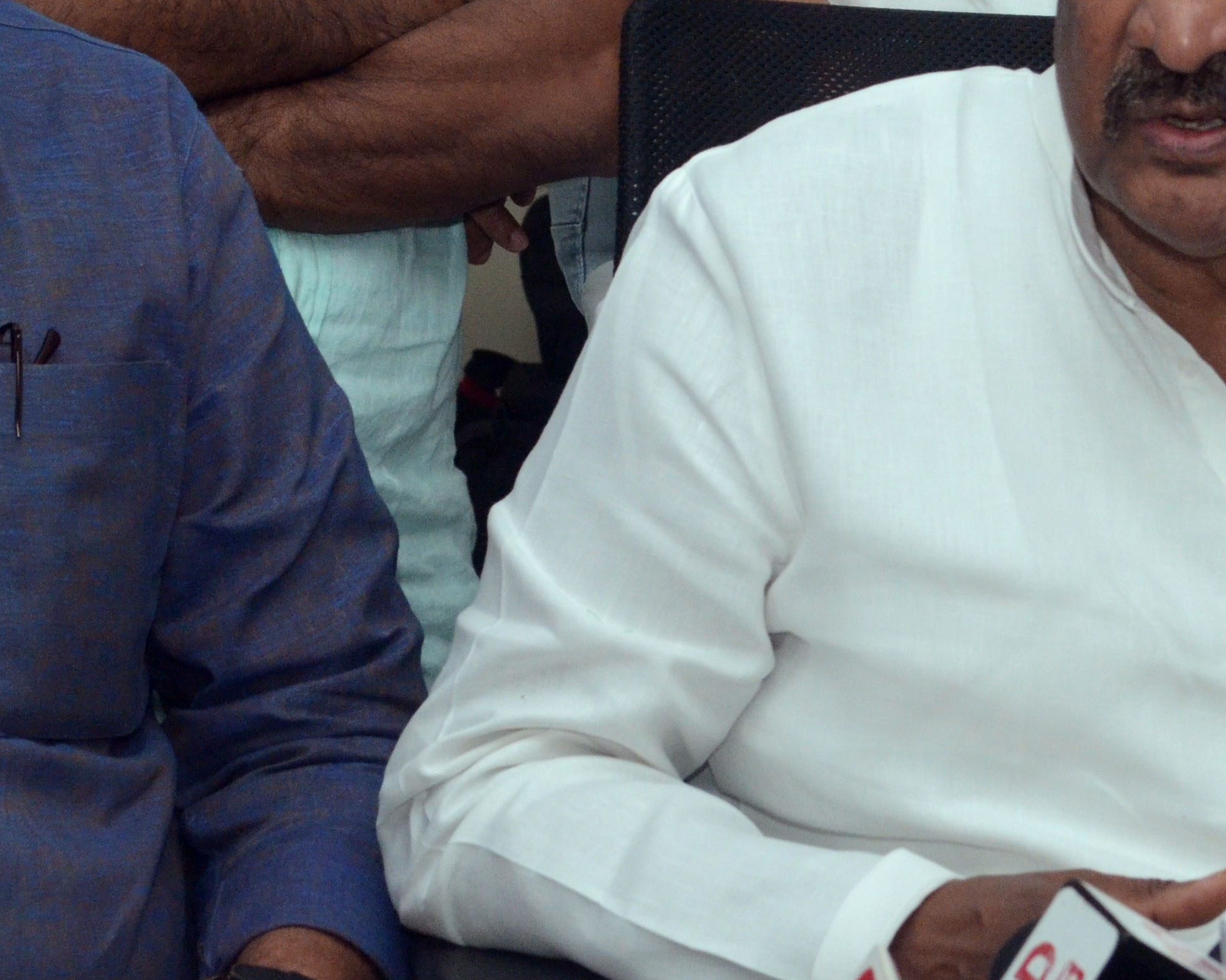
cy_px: 271
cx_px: 732
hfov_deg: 9.9
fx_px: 7083
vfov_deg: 7.9
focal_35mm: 195
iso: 1250
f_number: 8
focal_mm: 55
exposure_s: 1/160
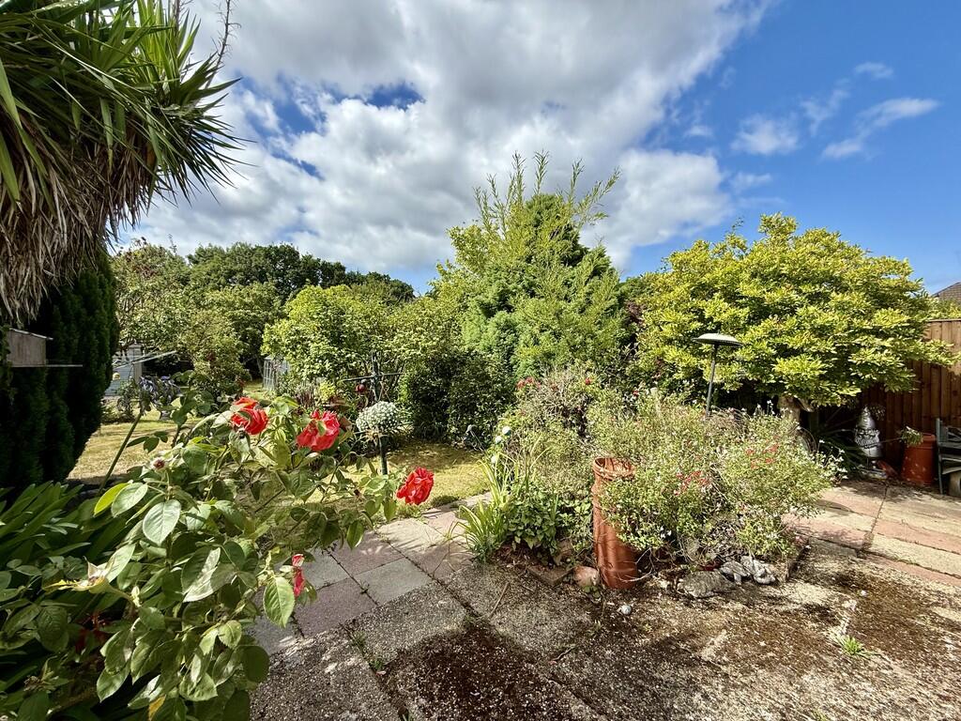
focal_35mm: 14
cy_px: 360
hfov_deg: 102.1
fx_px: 389
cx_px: 480
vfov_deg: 85.7
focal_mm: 2.22
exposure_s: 1/1464
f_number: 2.2
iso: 50
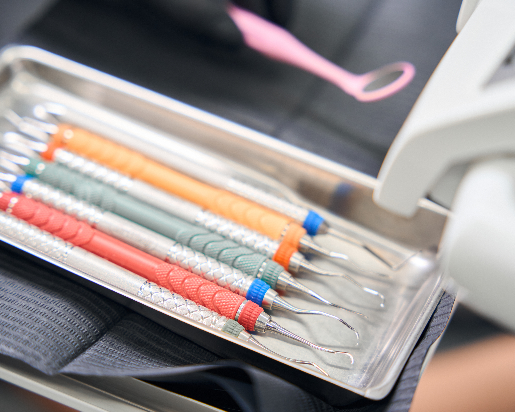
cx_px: 268
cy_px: 206
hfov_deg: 24.1
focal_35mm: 79
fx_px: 1204
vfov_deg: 19.4
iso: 640
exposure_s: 1/250
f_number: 2.8
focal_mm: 70
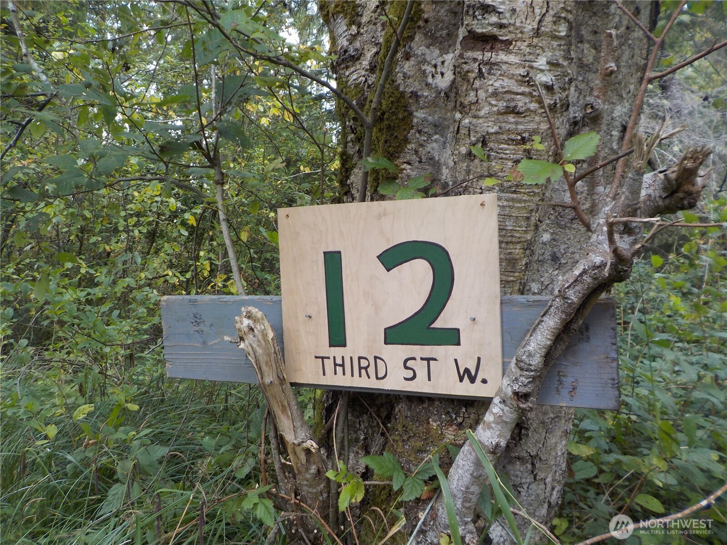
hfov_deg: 60.0
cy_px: 272
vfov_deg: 46.8
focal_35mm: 30
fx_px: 630
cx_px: 364
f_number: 3.3
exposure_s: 1/30
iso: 125
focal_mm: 4.1
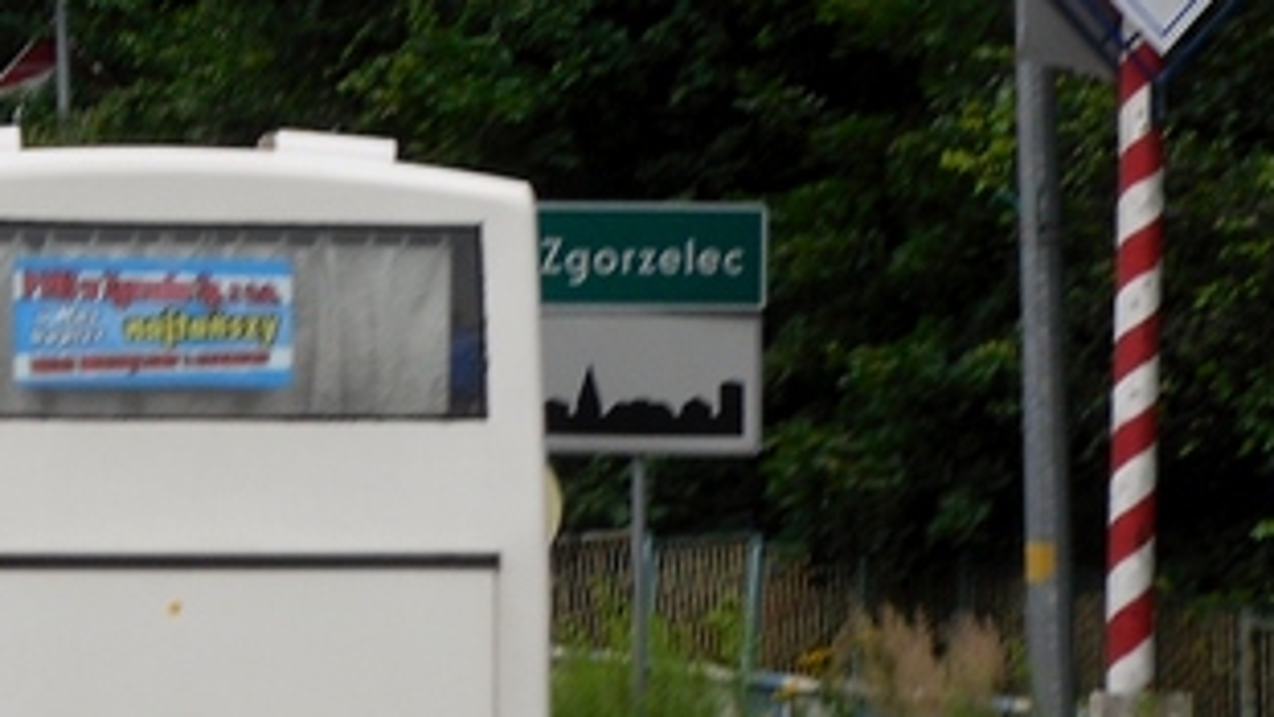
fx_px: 5203
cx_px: 139
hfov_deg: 13.8
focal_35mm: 154
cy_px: 217
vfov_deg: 7.9
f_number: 4
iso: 80
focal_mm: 9.83
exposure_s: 1/215
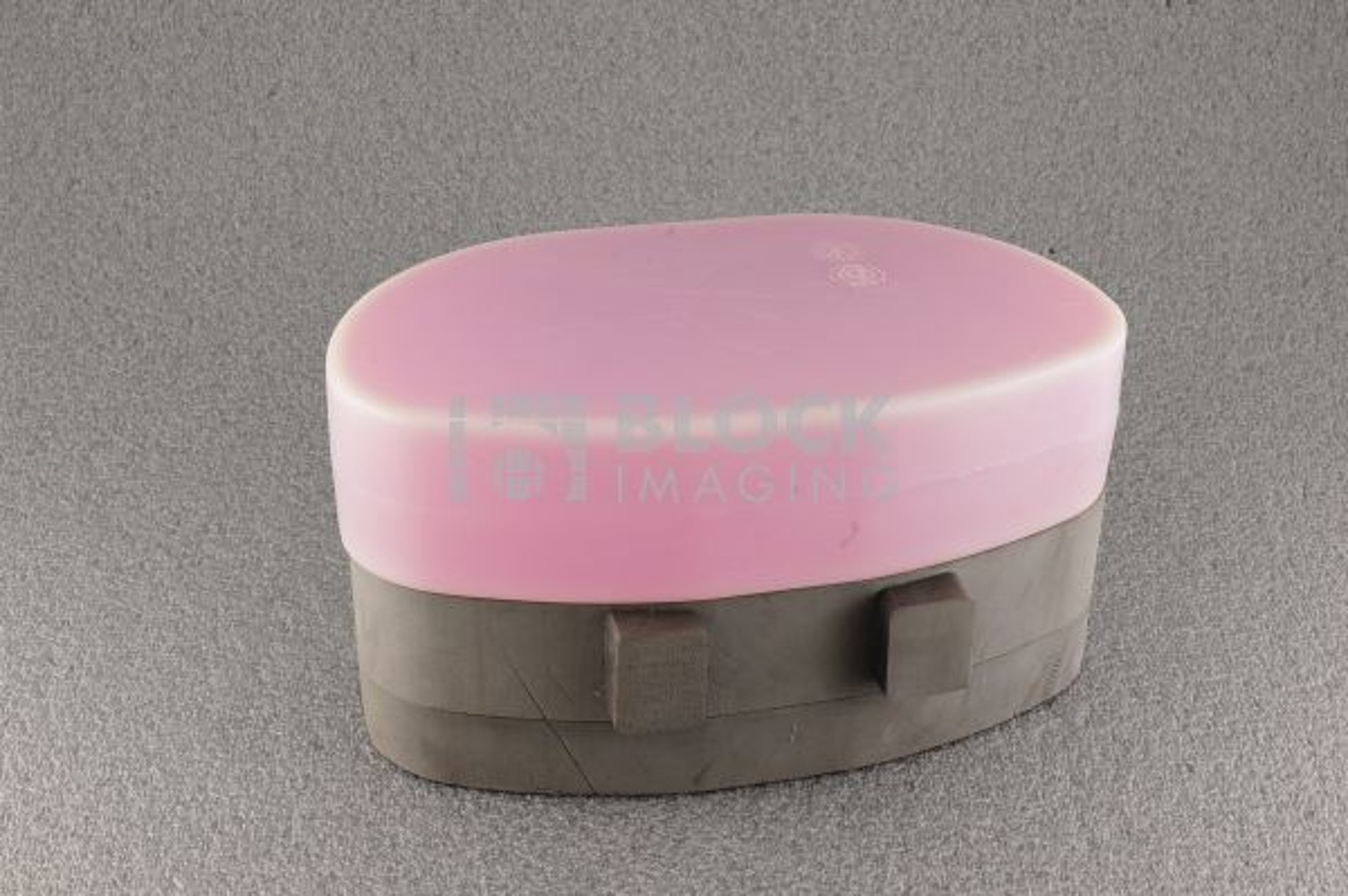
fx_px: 1871
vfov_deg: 26.9
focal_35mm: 50
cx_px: 674
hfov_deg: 39.6
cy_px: 448
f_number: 11
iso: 1600
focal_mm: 50
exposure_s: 1/125
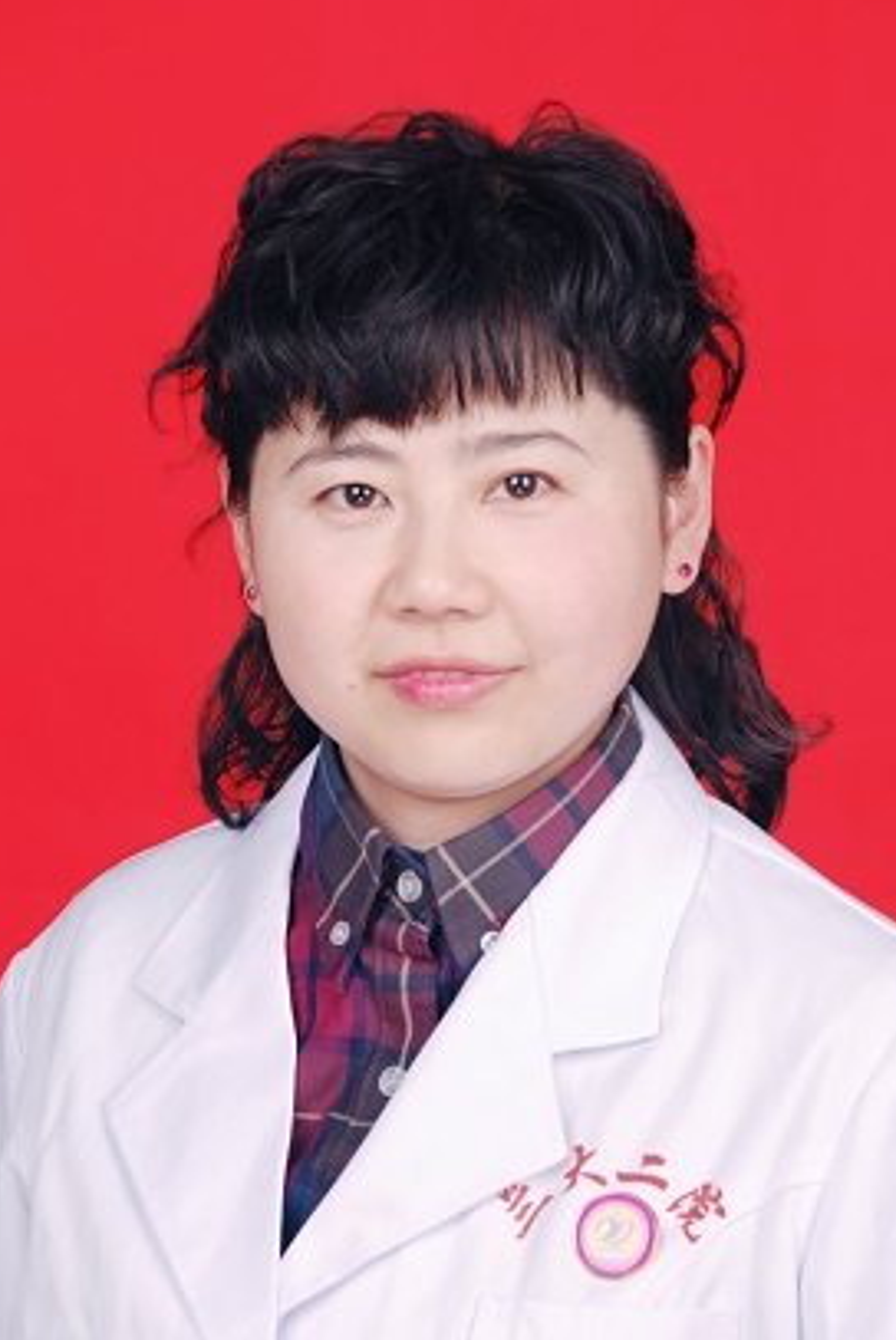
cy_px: 685
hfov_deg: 7.4
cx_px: 441
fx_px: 6894
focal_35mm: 185
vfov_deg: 11.1
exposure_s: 1/60
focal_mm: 112
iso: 100
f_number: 11
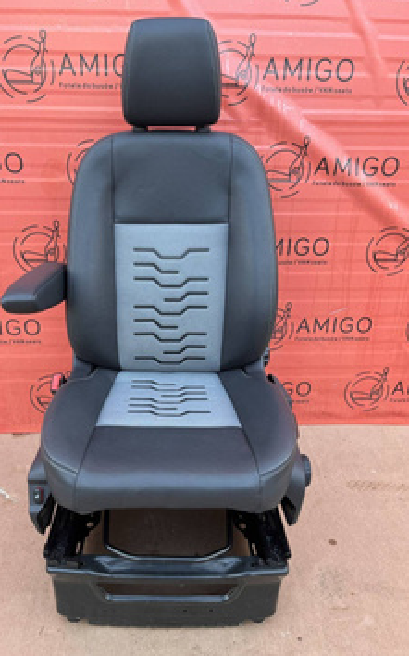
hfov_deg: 44.4
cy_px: 326
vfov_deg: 66.5
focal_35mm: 28
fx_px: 500
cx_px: 172
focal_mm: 5.1
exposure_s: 1/122
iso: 64
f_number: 1.6
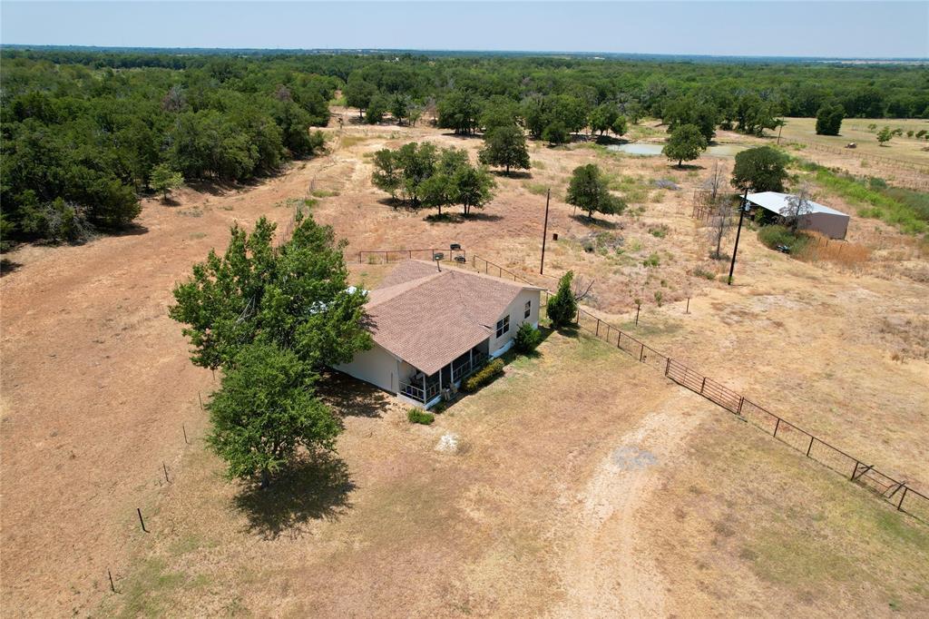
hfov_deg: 78.6
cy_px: 310
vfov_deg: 57.2
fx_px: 568
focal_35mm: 22
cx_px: 464
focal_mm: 8.38
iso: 100
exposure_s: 1/2000
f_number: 2.8
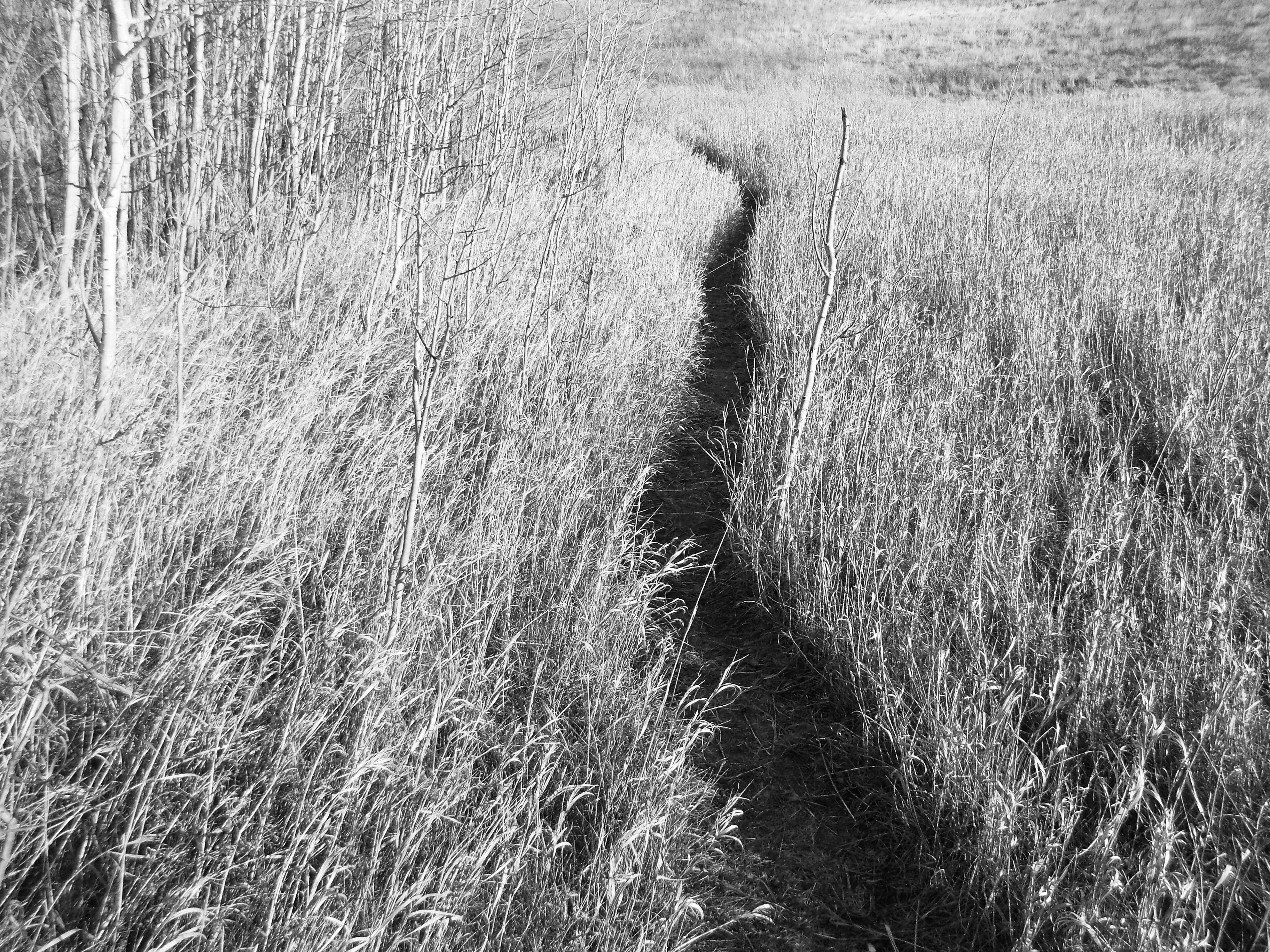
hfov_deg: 61.7
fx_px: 1064
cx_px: 635
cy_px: 476
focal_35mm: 29
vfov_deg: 48.2
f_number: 3.3
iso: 80
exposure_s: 1/320
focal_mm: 4.1
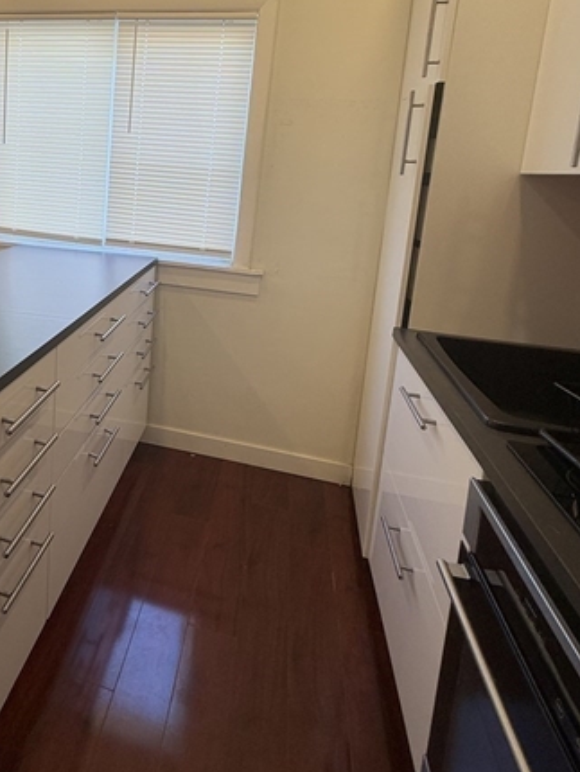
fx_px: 558
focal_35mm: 25
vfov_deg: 67.6
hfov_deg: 51.5
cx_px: 117
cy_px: 262
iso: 64
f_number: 2.2
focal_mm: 2.22
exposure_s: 1/120
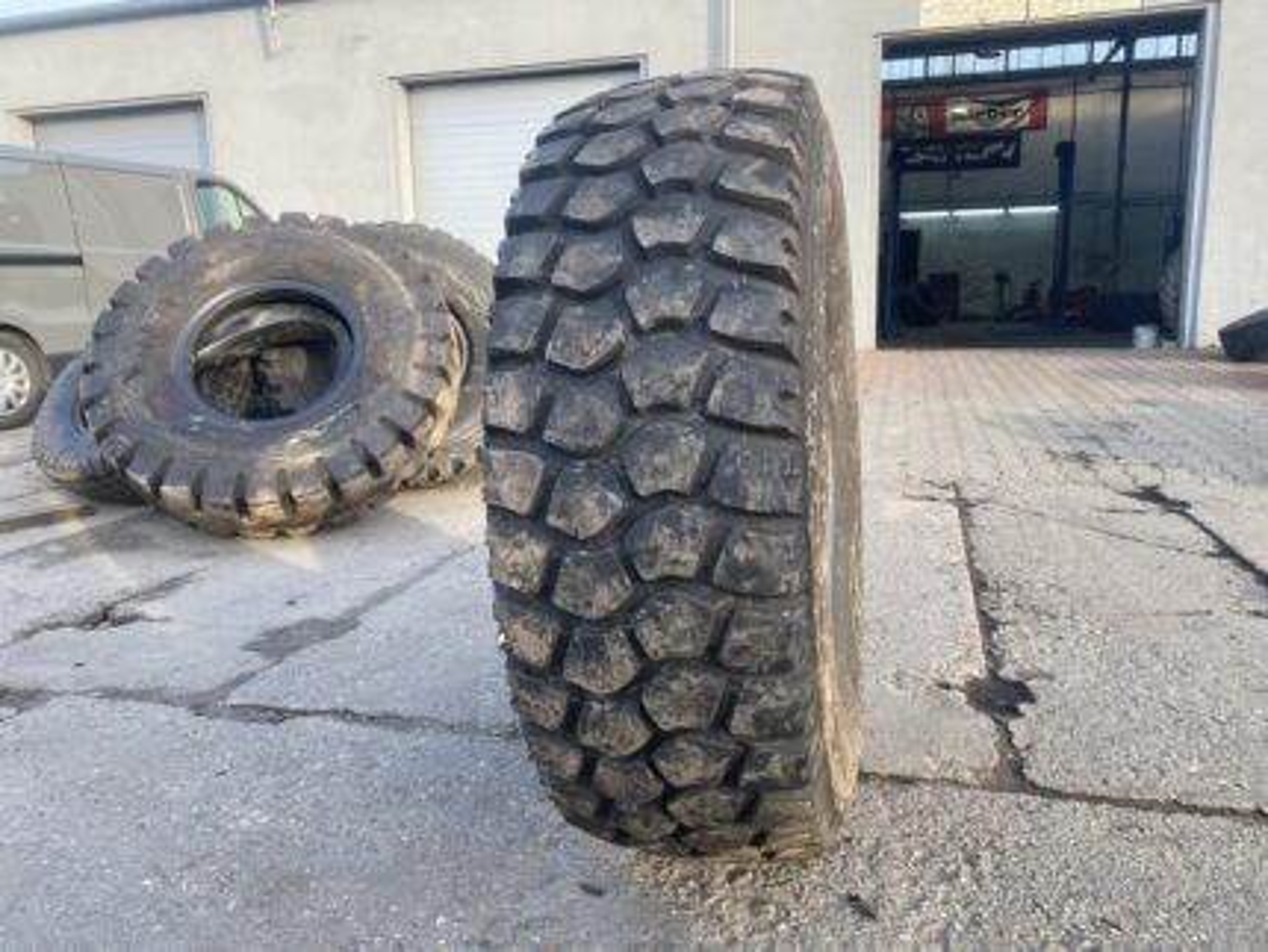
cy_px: 476
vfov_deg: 53.1
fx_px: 953
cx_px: 634
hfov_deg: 67.3
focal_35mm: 26
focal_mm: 4.25
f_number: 1.8
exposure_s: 1/169
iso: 32
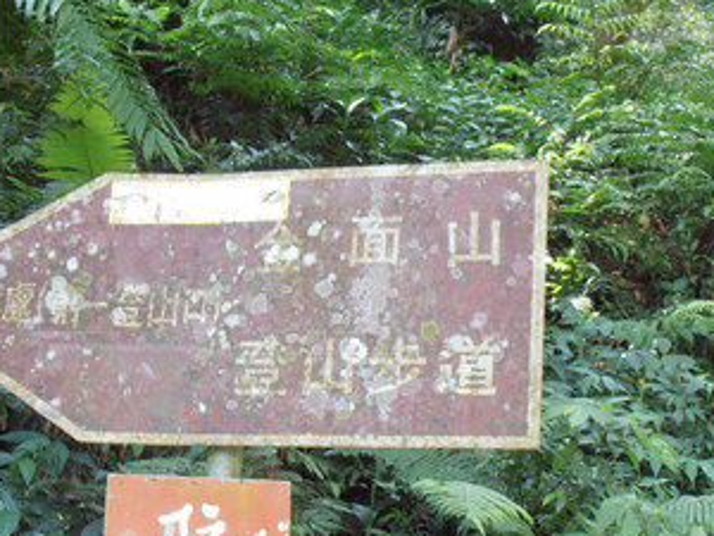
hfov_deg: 24.7
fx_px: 1629
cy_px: 379
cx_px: 298
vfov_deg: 18.6
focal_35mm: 79
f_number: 3.9
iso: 125
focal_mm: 6.61
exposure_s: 1/10
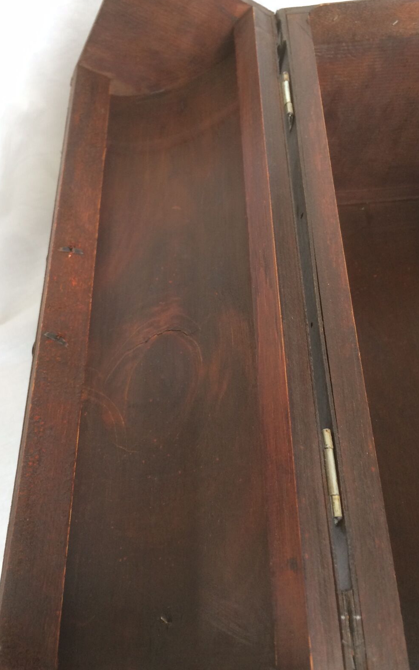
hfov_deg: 39.4
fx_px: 585
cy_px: 335
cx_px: 212
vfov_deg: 59.7
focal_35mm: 32
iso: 100
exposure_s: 1/33
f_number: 2.2
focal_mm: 4.15
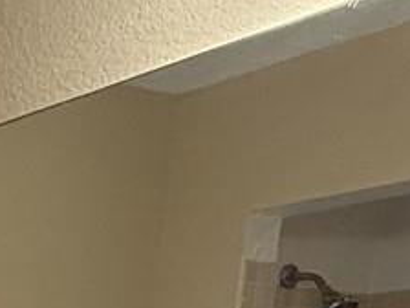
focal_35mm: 100
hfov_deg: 16.0
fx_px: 1184
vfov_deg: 11.7
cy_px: 776
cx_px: -373
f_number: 2.2
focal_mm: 2.22
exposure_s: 1/120
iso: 125
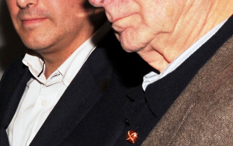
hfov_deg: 10.7
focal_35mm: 192
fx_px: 1220
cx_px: -57
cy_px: 70
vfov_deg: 6.8
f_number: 11
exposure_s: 1/60
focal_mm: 29
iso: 200
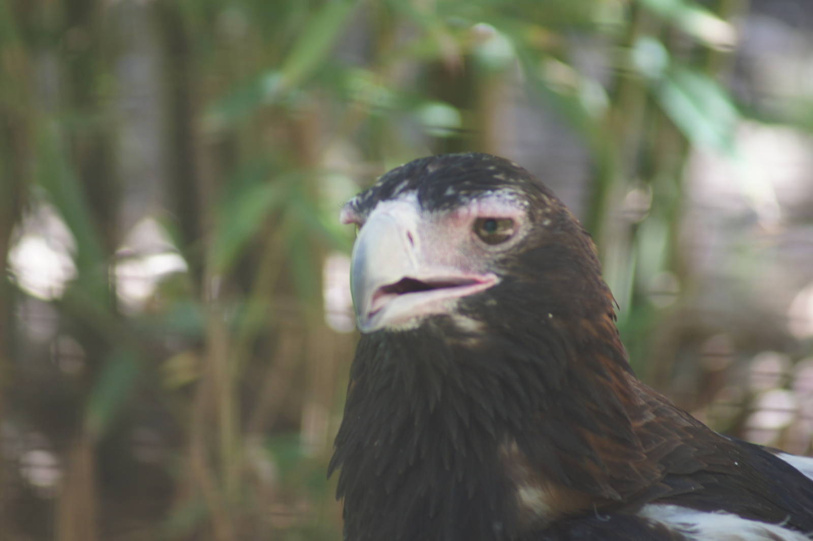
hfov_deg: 4.6
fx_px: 10157
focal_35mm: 450
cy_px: 270
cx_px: 406
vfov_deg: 3.1
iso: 200
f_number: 5.6
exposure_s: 1/40
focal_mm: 300
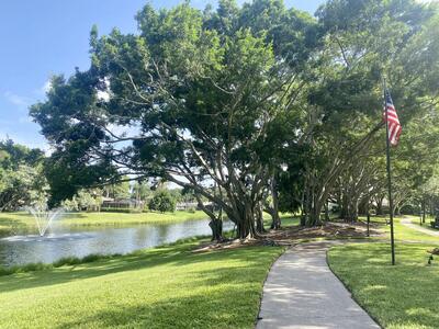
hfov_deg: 67.3
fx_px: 330
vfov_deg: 53.1
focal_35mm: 26
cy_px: 164
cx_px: 220
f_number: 1.8
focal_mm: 4.25
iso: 32
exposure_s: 1/728
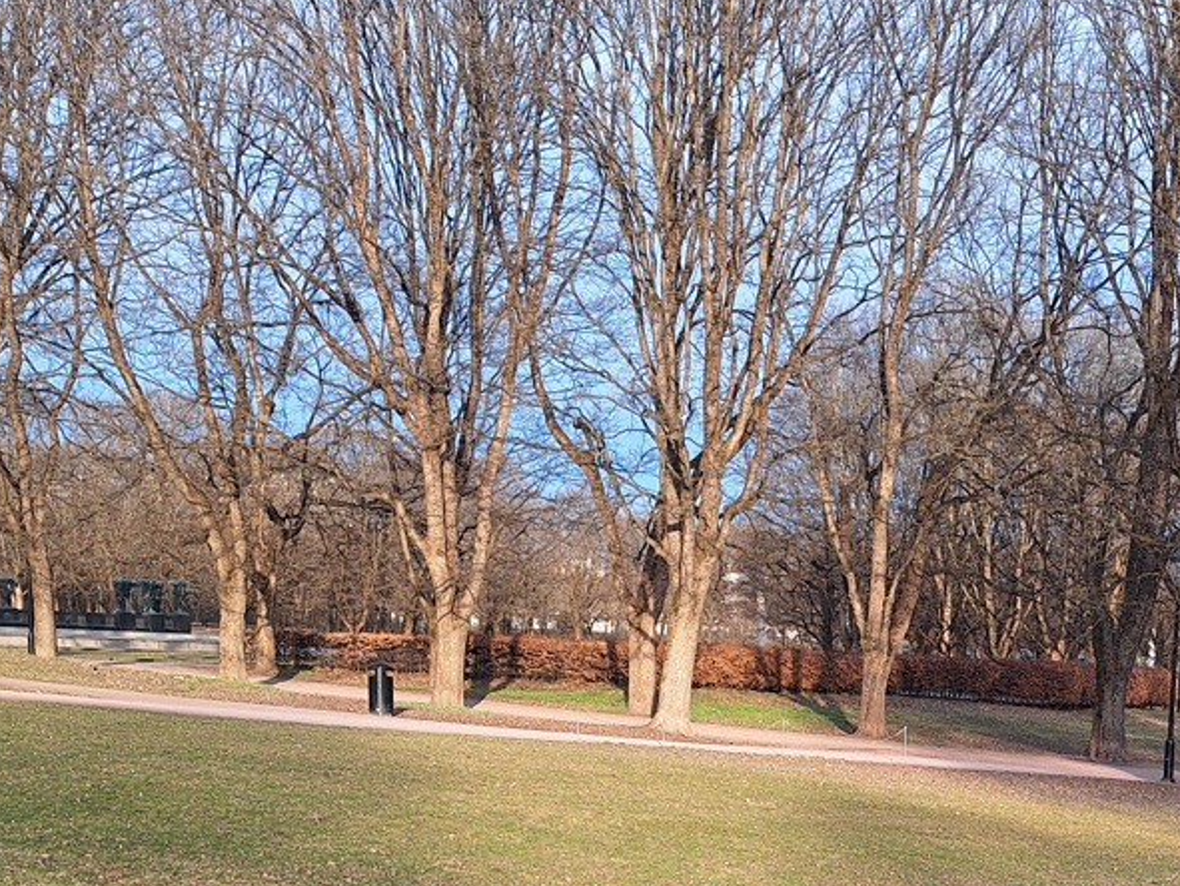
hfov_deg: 33.2
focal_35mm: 56
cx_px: 974
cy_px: 994
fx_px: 1910
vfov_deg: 24.3
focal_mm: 5.54
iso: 40
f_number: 1.8
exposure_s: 1/535
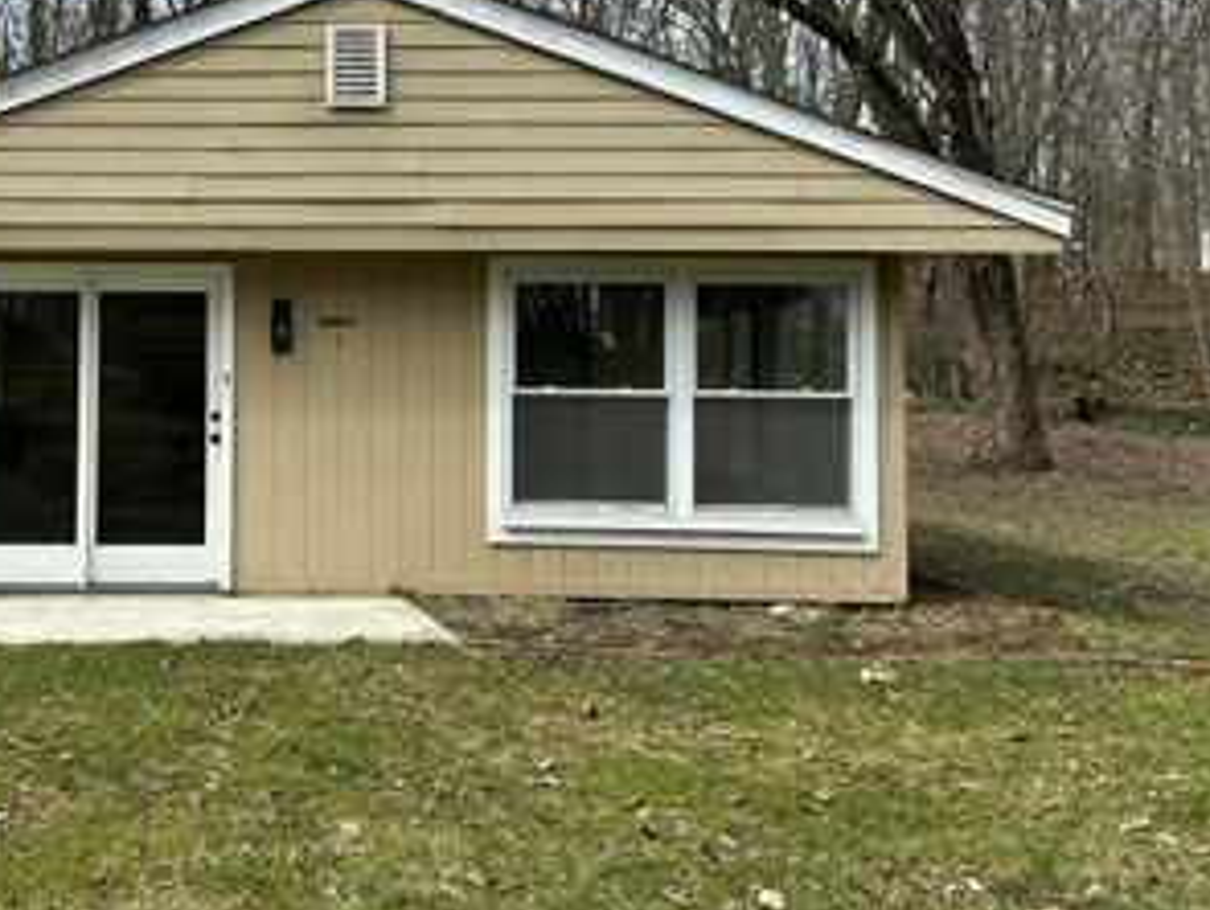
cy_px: 314
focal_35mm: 44
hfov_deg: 41.7
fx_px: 1540
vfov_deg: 32.7
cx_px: 312
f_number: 1.5
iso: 50
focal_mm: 5.7
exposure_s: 1/2404
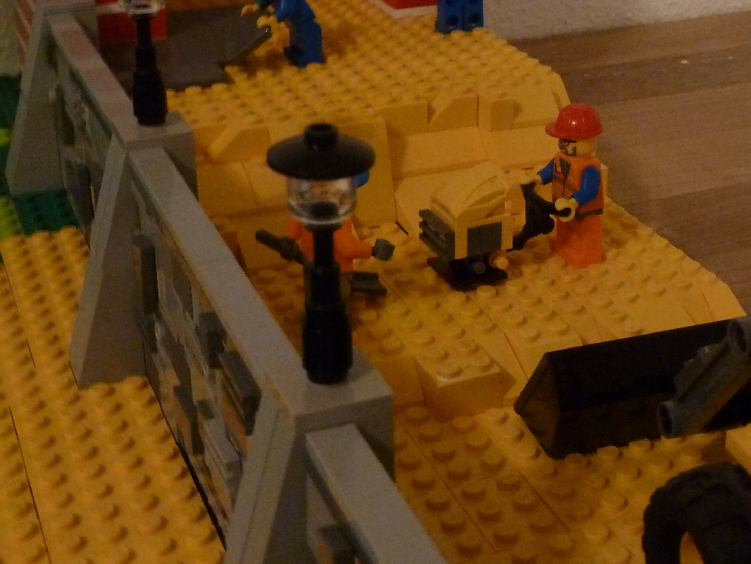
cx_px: 501
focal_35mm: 62
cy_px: 137
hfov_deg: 31.0
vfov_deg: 23.4
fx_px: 1345
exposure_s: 1/4
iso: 400
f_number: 3.5
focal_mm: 5.3
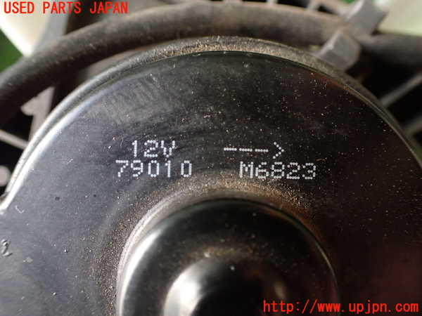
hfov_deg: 60.0
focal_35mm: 30
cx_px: 211
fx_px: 366
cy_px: 158
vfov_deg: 46.8
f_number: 2.3
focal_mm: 5.4
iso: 800
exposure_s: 1/40
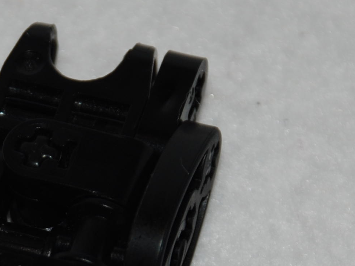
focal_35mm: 486
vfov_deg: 3.1
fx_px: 4984
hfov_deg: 4.1
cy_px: 304
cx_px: 43
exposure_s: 1/60
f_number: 5.6
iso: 100
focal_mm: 85
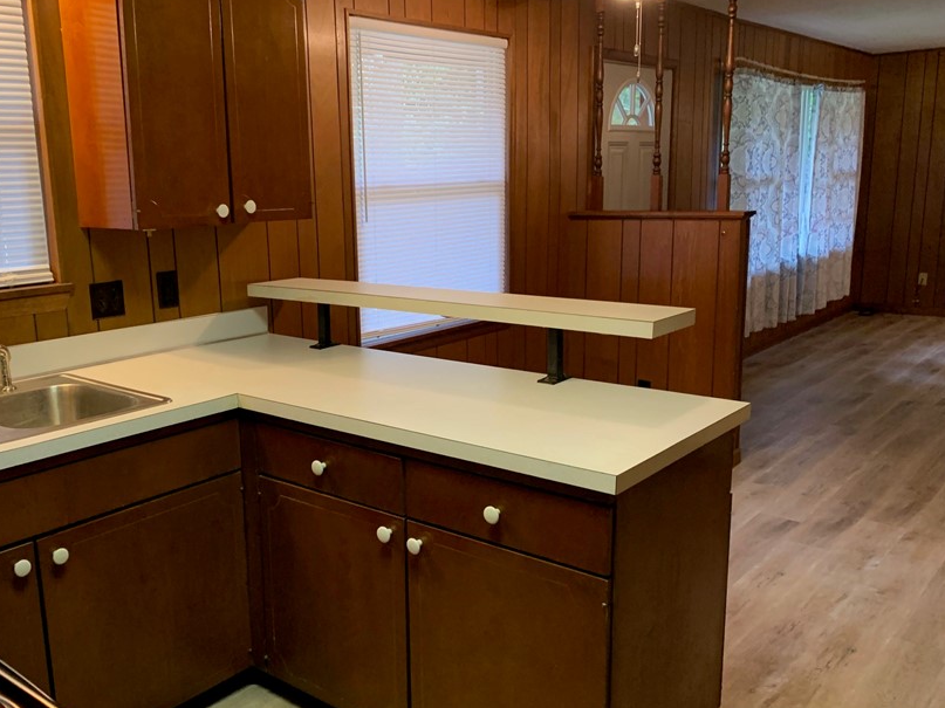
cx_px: 396
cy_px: 383
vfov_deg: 42.9
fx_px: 901
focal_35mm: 33
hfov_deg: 55.1
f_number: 1.8
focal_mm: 4.25
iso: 250
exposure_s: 1/40
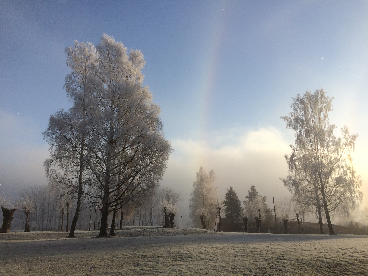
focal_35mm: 29
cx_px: 184
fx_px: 308
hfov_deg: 61.7
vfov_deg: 48.2
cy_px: 138
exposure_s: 1/2415
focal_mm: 4.15
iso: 32
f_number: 2.2
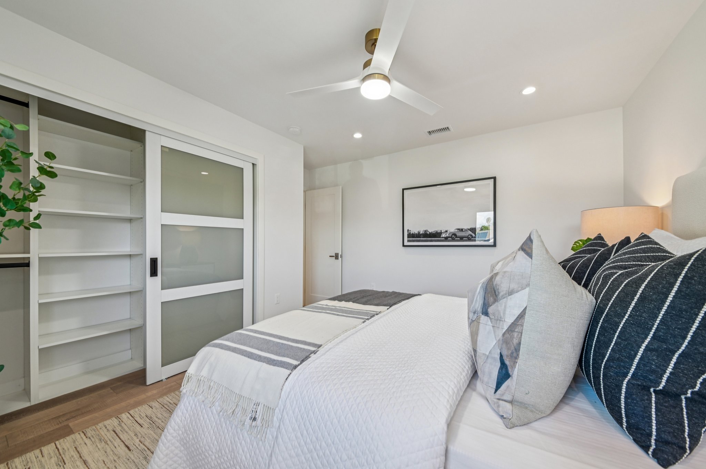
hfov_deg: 112.7
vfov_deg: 89.9
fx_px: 235
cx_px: 353
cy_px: 234
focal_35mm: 12
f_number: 8
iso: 250
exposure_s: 1/13
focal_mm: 12
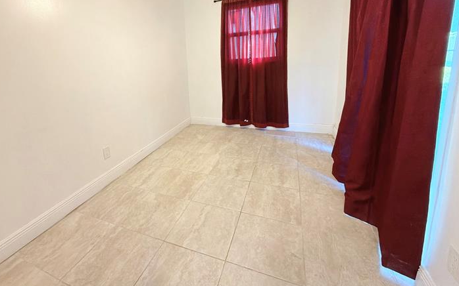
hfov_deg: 93.9
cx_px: 201
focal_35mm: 17
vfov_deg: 66.4
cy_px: 99
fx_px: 213
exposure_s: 1/60
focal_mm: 2.22
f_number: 2.2
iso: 500
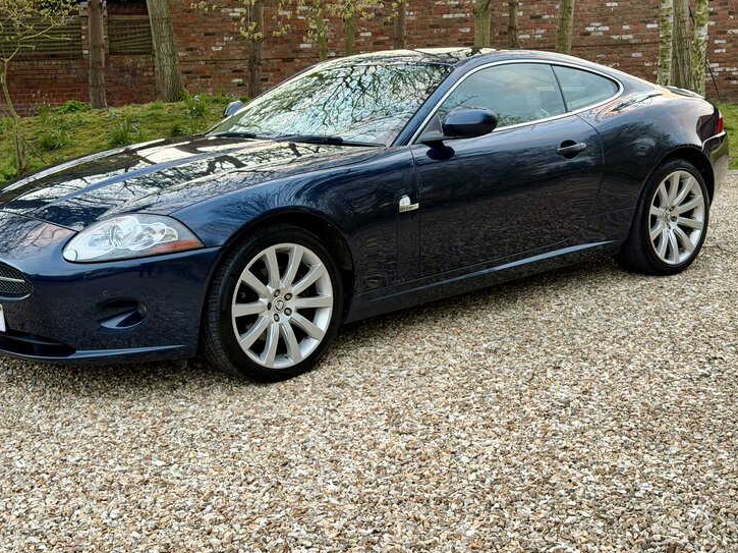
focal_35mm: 53
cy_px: 267
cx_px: 336
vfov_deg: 27.5
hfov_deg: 36.2
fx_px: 1129
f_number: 1.78
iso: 100
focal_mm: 6.76
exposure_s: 1/60
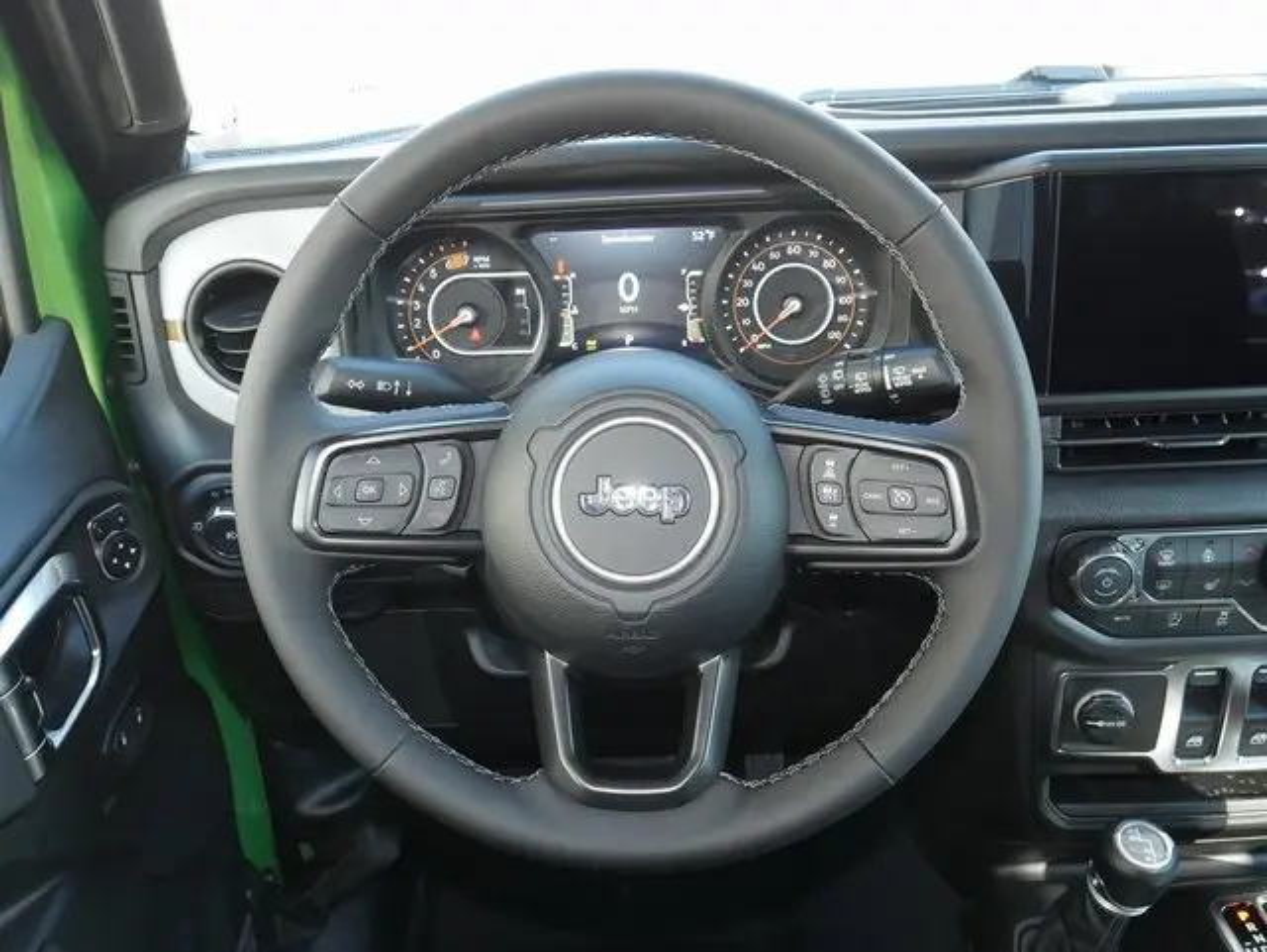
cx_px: 634
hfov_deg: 53.9
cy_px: 476
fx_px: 1245
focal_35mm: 34
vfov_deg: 41.8
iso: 800
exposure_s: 1/60
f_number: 5
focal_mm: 17
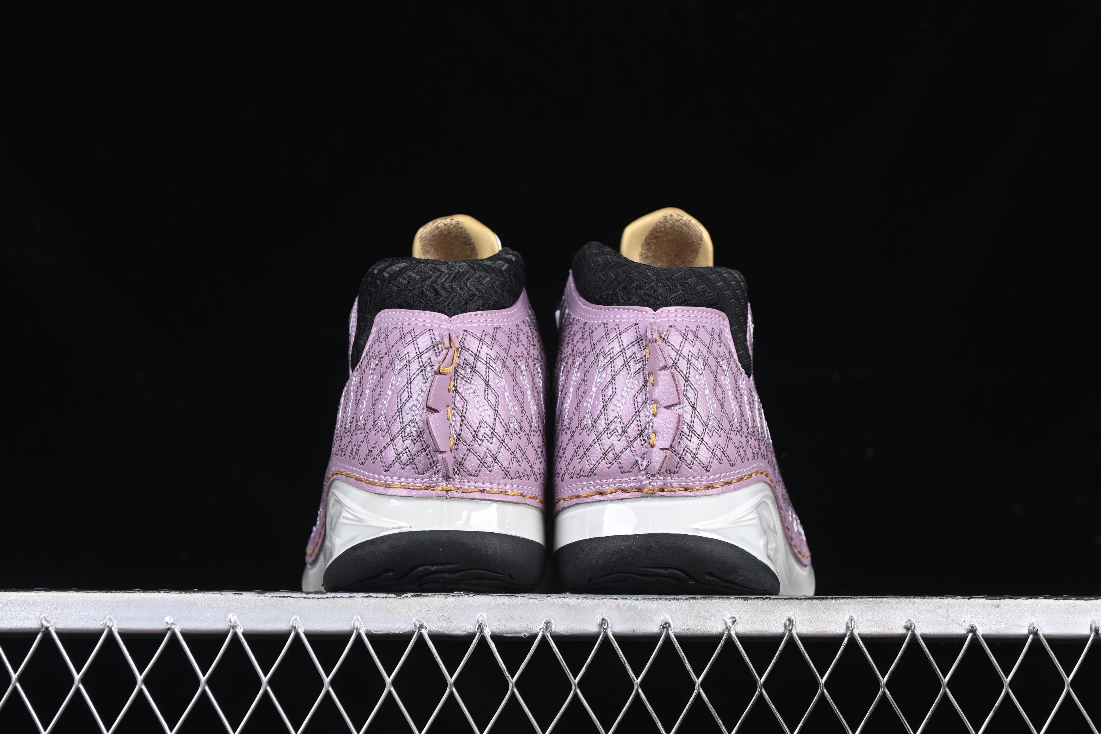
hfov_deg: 27.0
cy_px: 367
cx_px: 550
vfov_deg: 18.2
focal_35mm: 75
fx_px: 2294
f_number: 6.3
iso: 160
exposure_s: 1/60
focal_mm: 50
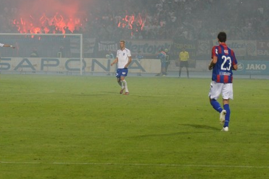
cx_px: 67
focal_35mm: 243
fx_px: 1814
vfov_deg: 5.6
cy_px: 17
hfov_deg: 8.5
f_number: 7.1
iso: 1600
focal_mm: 85
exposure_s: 1/160
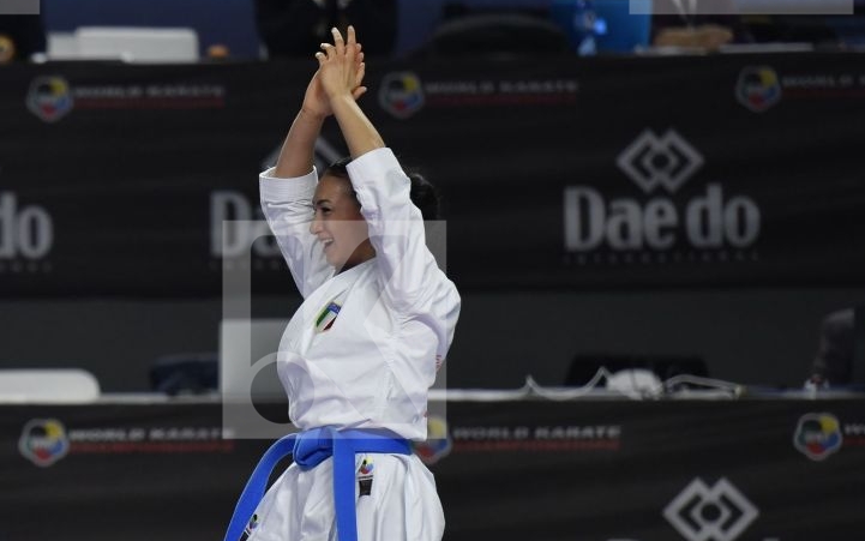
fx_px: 12002
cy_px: 330
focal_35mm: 509
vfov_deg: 2.6
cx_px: -72
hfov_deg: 4.1
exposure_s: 1/800
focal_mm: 200
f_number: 2.8
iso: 800
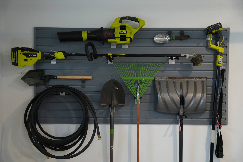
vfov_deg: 26.8
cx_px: 122
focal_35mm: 50
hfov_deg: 39.4
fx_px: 340
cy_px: 81
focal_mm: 50.3
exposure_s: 1/125
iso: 1600
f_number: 4
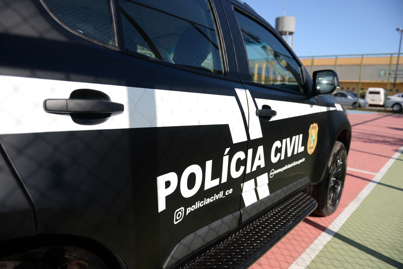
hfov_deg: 73.7
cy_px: 134
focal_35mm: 24
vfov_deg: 53.2
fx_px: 269
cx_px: 202
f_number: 3.5
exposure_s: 1/1250
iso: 100
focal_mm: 24
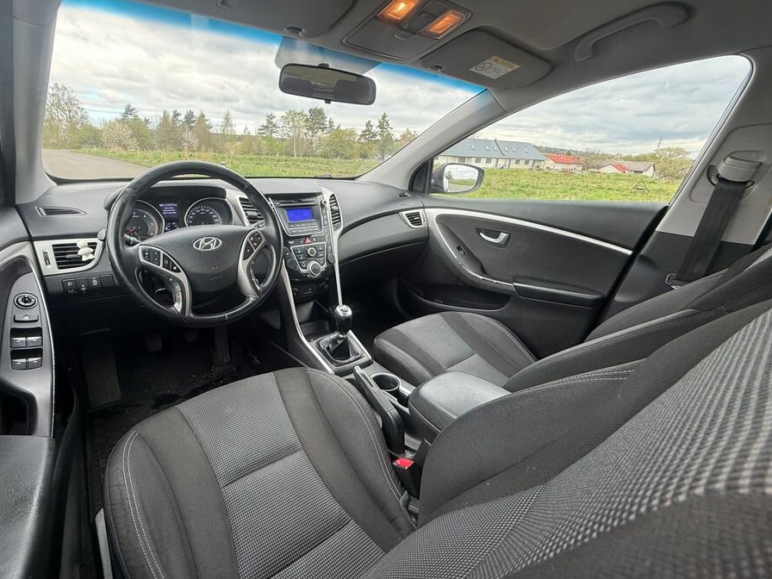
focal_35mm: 16
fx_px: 357
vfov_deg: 78.0
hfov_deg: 94.1
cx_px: 340
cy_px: 274
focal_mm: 2.22
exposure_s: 1/99
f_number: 2.2
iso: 80
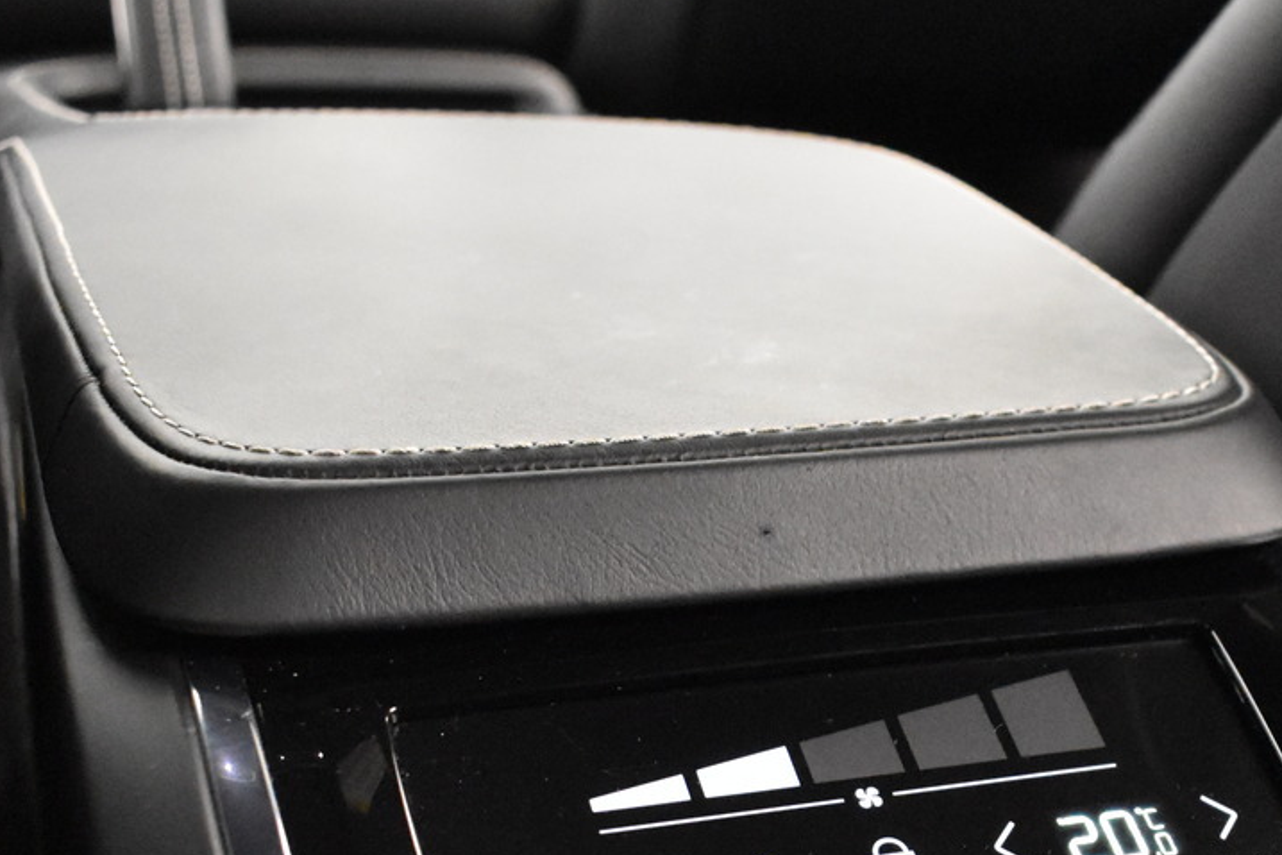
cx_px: 883
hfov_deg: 32.5
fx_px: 2172
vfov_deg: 21.5
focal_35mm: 61
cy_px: 857
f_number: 3.5
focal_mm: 18
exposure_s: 1/30
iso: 6400
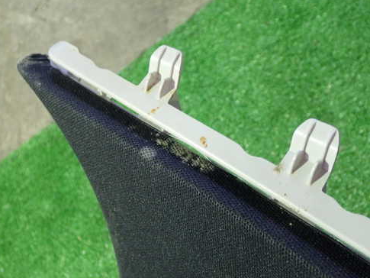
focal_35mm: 47
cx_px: 209
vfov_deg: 30.9
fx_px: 502
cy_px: 144
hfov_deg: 40.3
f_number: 2.7
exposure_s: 1/40
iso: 800
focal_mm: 6.83
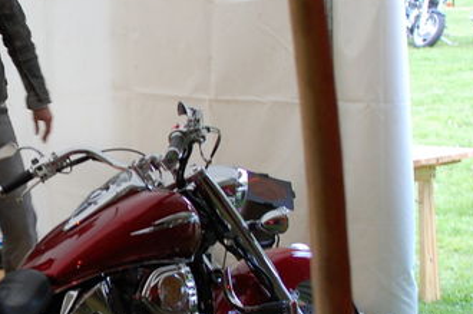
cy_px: 164
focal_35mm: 127
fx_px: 1669
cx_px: -35
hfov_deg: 15.7
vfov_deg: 10.7
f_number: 3.2
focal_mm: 35
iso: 400
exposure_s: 1/40
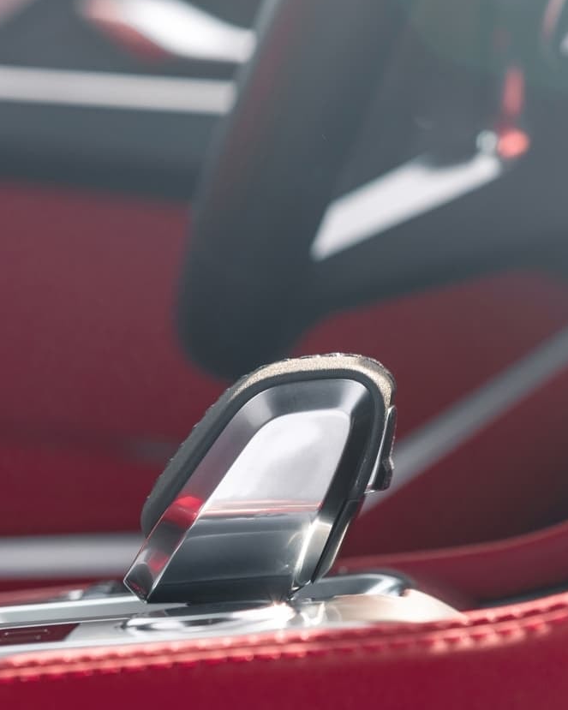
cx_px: 260
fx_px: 3237
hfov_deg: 10.0
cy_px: 434
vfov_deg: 12.5
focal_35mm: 154
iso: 320
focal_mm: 85
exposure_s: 1/100
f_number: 5.6
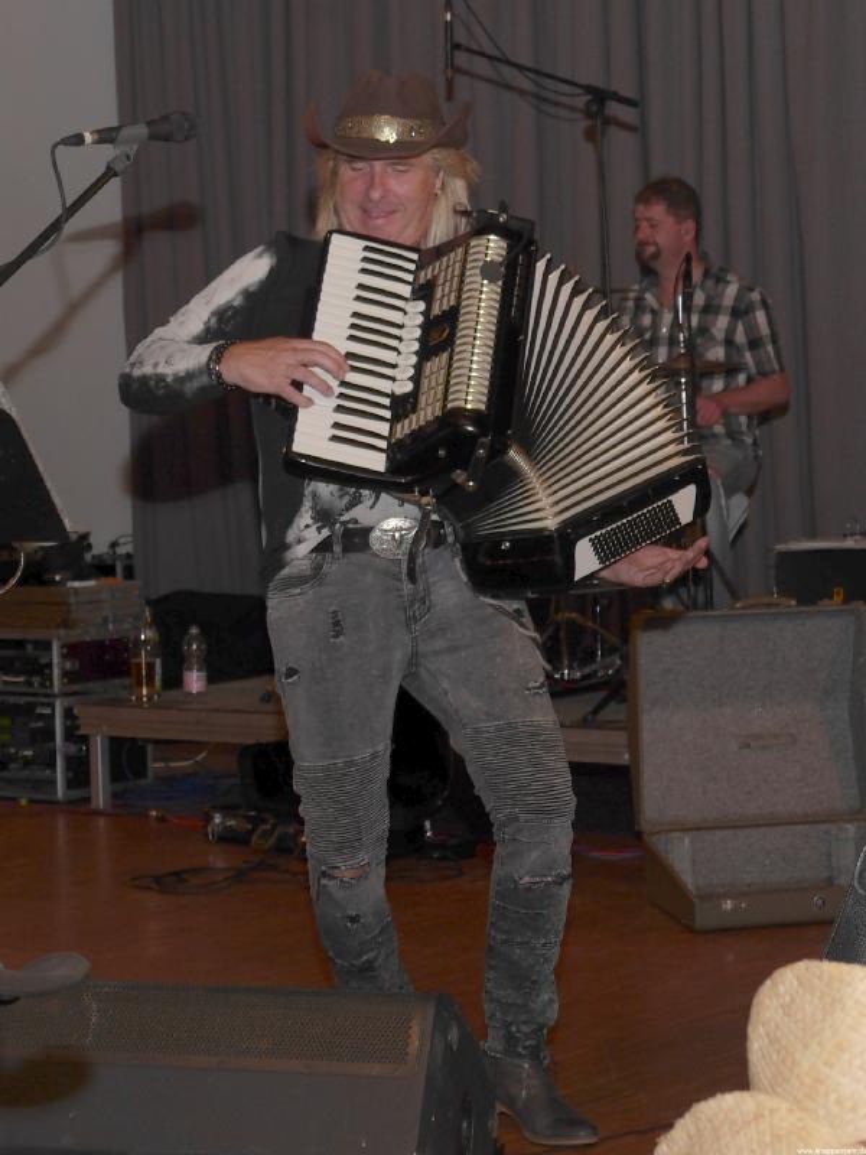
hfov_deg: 32.9
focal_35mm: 44
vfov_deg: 42.9
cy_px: 578
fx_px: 1468
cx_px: 433
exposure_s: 1/60
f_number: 4.5
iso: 200
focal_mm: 22
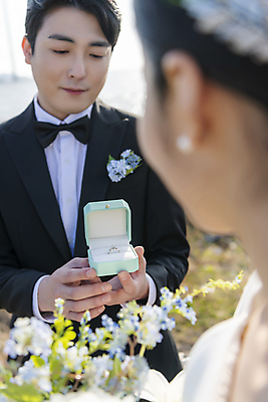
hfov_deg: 28.1
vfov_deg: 41.1
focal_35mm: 48
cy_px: 201
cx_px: 134
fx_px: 535
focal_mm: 48
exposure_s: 1/800
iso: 160
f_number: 4
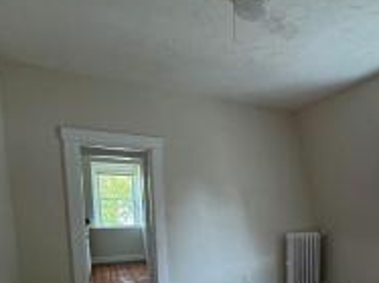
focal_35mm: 30
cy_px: 245
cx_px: 302
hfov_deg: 55.8
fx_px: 328
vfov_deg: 43.5
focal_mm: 2.22
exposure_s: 1/99
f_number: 2.2
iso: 250
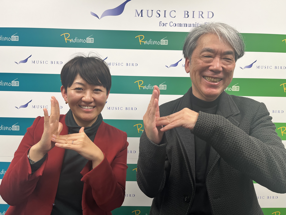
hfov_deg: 67.3
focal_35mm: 26
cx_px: 143
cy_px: 108
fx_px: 215
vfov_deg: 53.1
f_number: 1.6
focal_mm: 5.1
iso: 100
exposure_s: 1/100
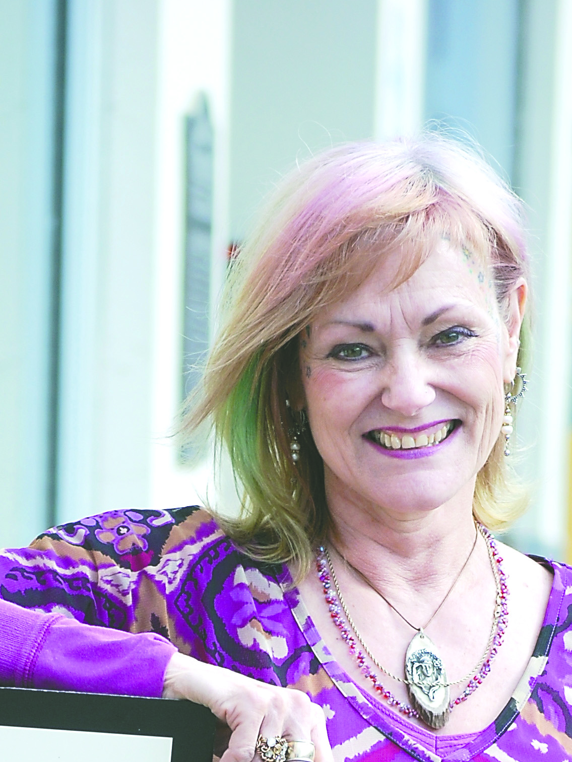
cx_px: 165
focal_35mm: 303
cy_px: 964
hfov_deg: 4.9
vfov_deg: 6.5
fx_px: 6675
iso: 200
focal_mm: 82
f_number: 5
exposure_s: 1/400
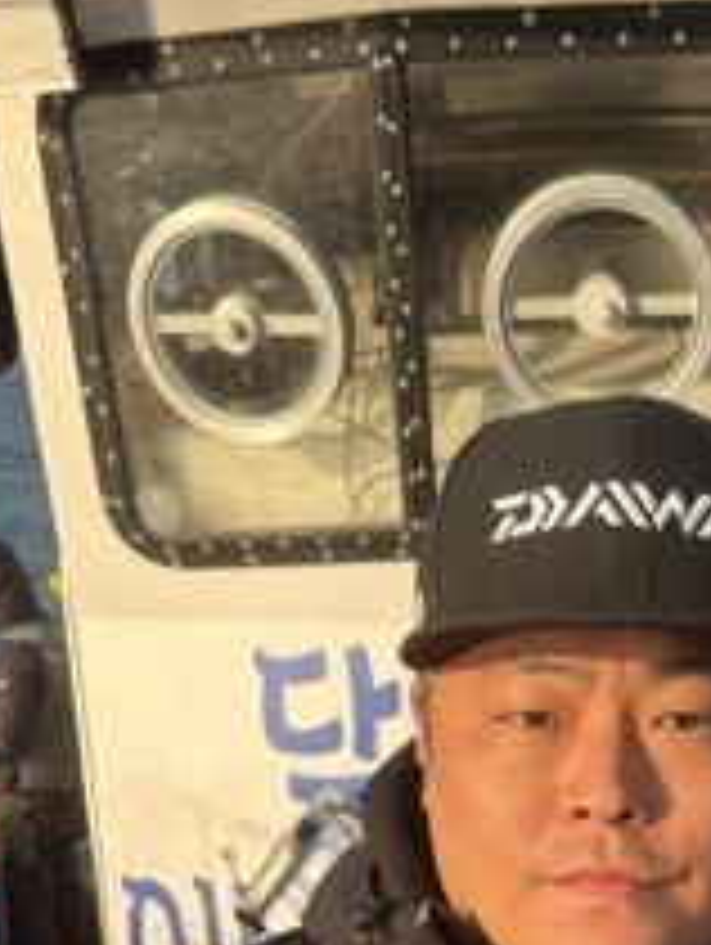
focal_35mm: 73
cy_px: 1179
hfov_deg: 19.9
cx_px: 590
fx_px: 1995
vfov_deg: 23.9
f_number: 1.78
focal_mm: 6.76
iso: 80
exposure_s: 1/1618
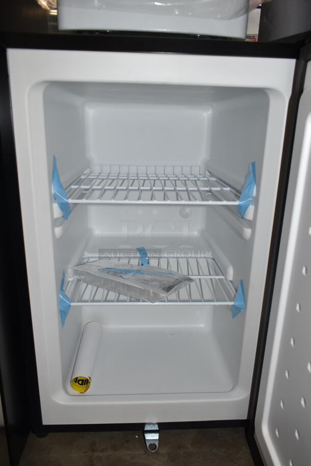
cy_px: 233
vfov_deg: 67.3
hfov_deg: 48.0
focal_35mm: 27
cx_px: 156
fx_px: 349
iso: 200
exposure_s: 1/30
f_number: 5.6
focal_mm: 18
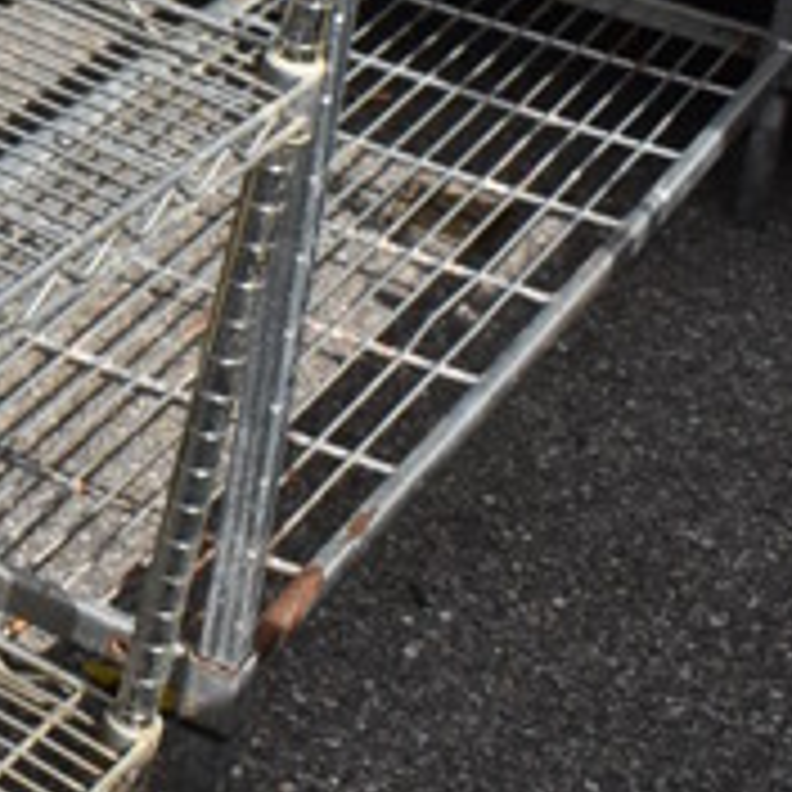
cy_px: -389
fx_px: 3080
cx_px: -549
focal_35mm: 119
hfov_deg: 13.4
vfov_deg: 13.8
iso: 200
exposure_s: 1/640
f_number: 8
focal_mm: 18
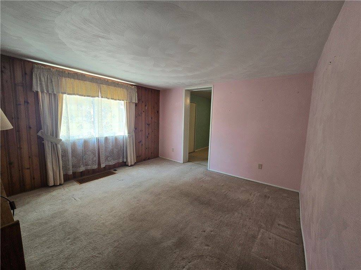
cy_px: 135
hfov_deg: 106.2
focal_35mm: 13
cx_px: 180
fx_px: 136
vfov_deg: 89.9
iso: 125
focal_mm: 2.2
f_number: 2.2
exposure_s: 1/60
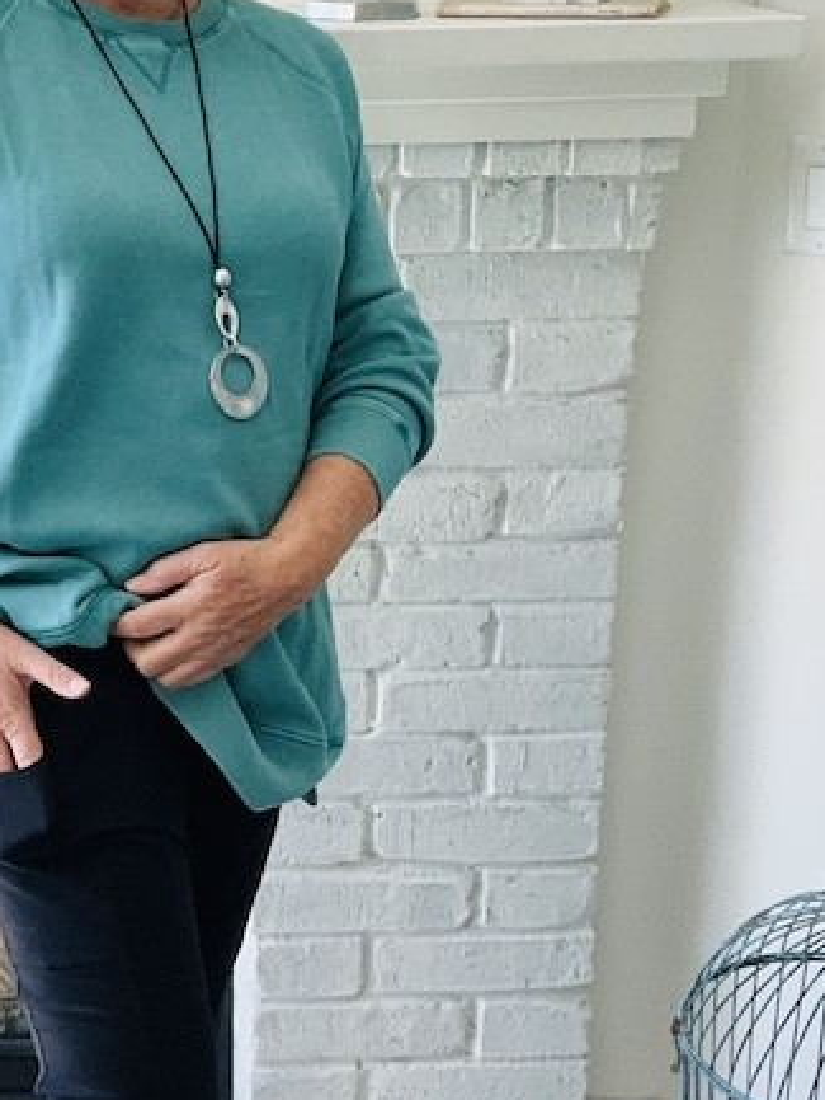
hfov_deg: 21.1
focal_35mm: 67
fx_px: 2128
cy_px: 408
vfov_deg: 28.8
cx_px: -16
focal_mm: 2.69
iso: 80
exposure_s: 1/64
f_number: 1.9
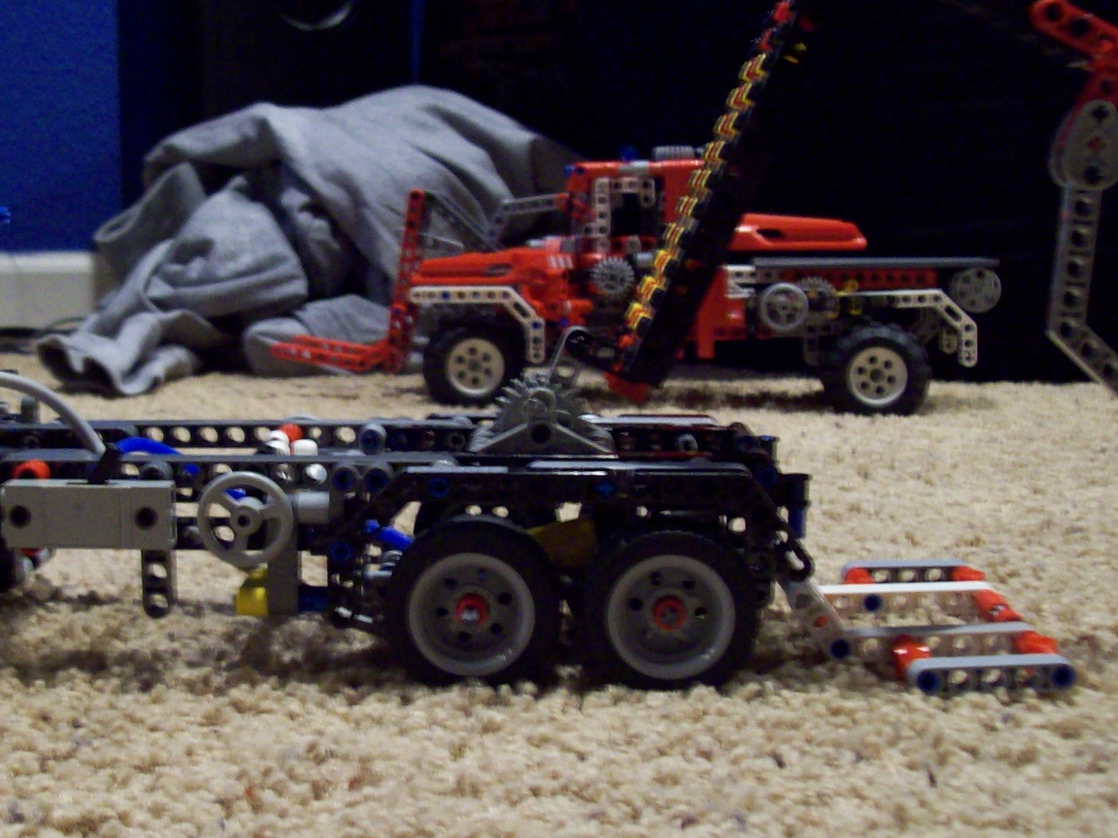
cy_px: 429
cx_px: 361
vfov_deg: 27.0
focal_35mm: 54
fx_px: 1743
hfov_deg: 35.2
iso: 200
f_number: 2.7
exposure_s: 1/8
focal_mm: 6
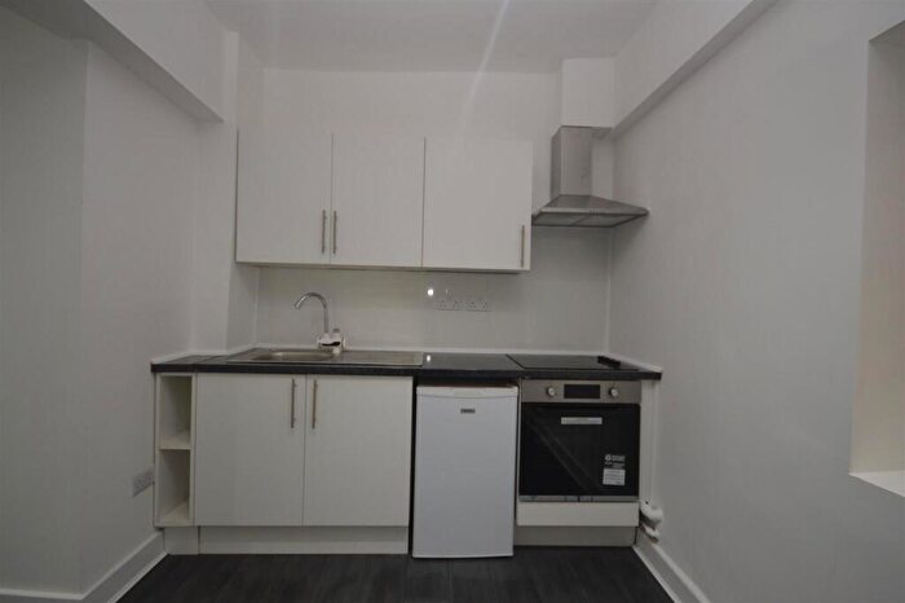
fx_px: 377
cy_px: 302
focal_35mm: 15
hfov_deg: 100.4
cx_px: 452
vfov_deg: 77.3
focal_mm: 10
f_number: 4
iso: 720
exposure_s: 1/60
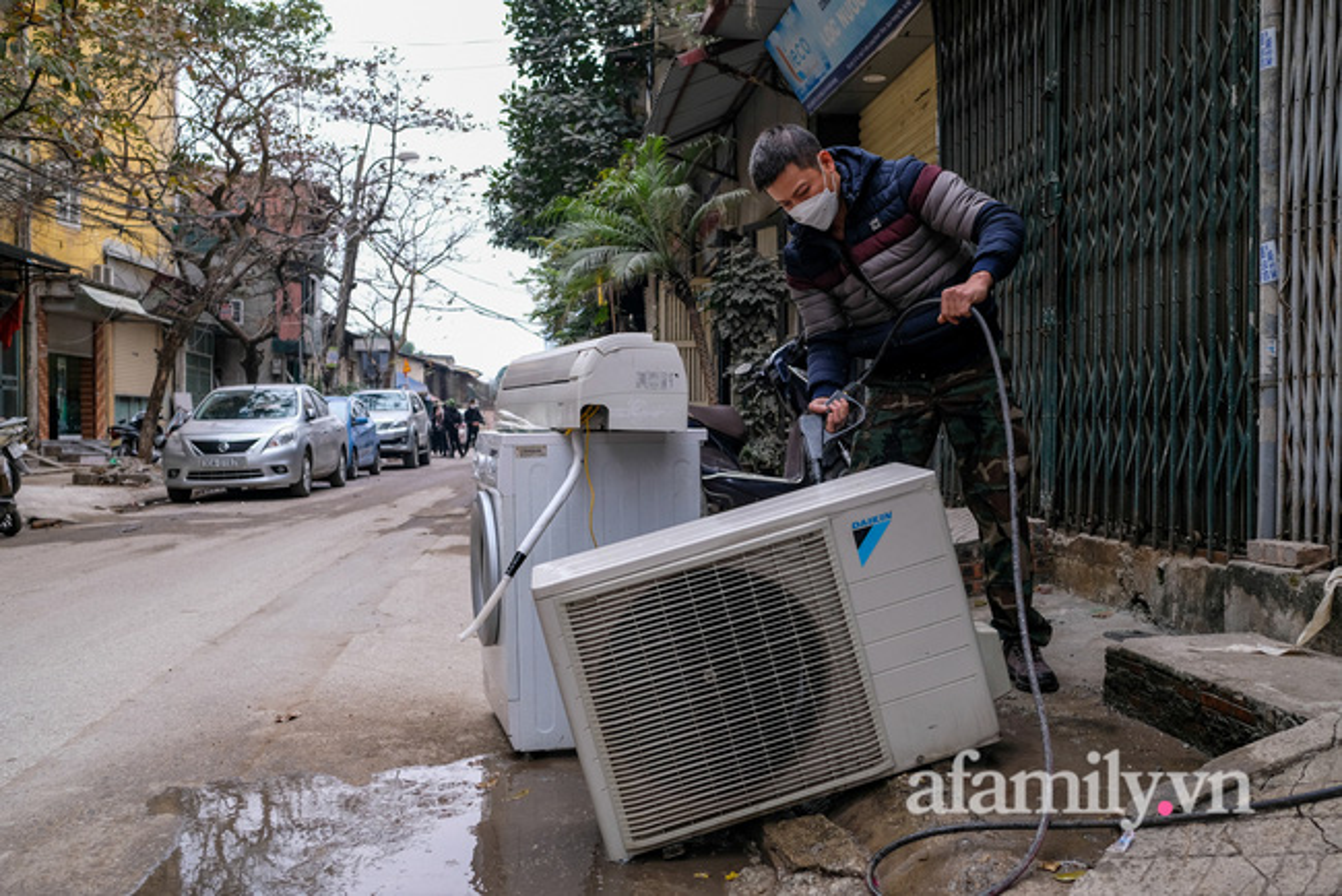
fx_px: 1305
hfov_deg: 54.4
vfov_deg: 37.9
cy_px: 448
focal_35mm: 35
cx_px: 671
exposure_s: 1/250
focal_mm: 23
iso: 500
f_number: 4
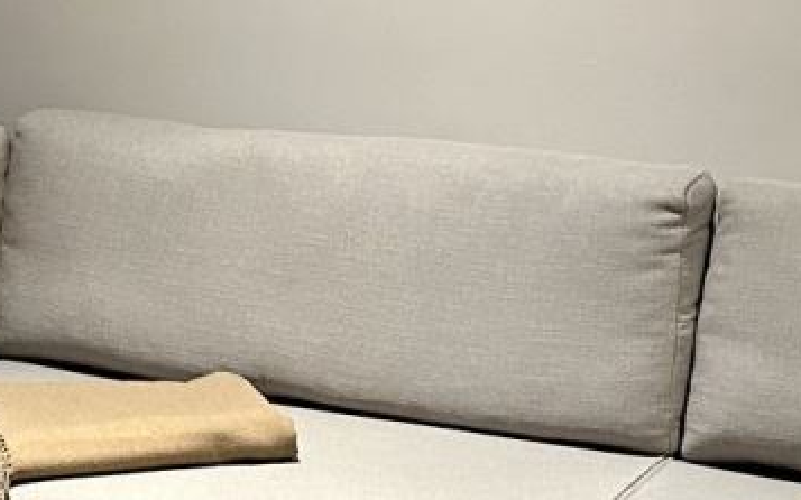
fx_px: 2335
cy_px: 111
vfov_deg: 12.2
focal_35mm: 107
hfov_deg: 19.1
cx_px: 72
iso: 400
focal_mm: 6.86
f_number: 1.78
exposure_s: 1/50
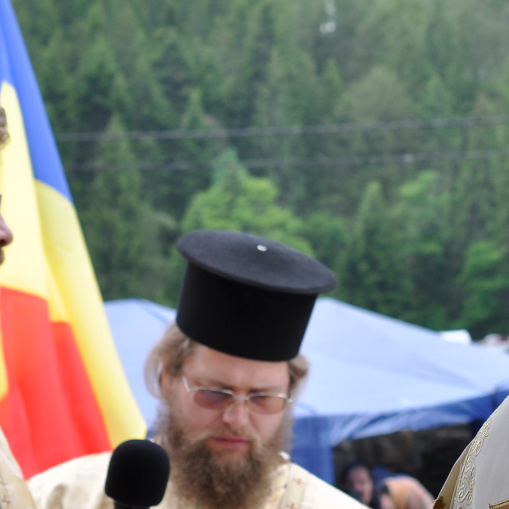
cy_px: 208
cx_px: 649
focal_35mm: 165
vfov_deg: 10.6
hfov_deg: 10.4
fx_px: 2745
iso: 200
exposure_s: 1/125
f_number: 5.6
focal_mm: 40
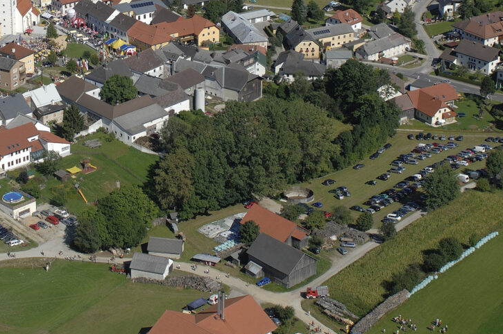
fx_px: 1242
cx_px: 143
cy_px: -12
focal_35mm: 89
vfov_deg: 15.0
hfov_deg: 22.7
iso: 100
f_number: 7.6
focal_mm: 28
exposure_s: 1/640
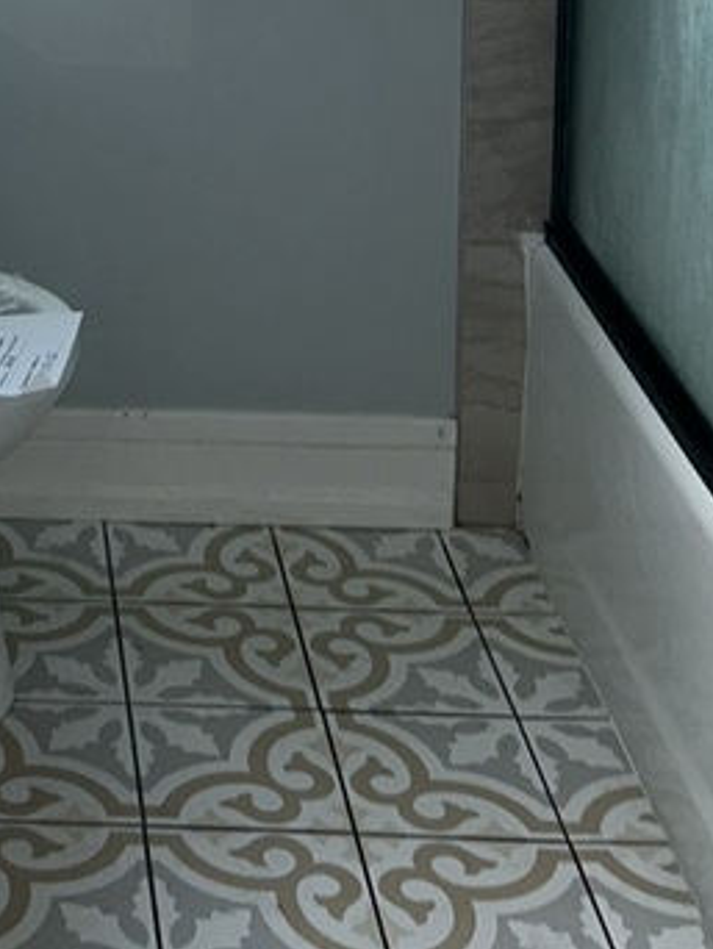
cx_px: -172
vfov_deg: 21.4
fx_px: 2249
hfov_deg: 17.1
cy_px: -305
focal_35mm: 82
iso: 32
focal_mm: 5.7
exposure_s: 1/23
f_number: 1.5
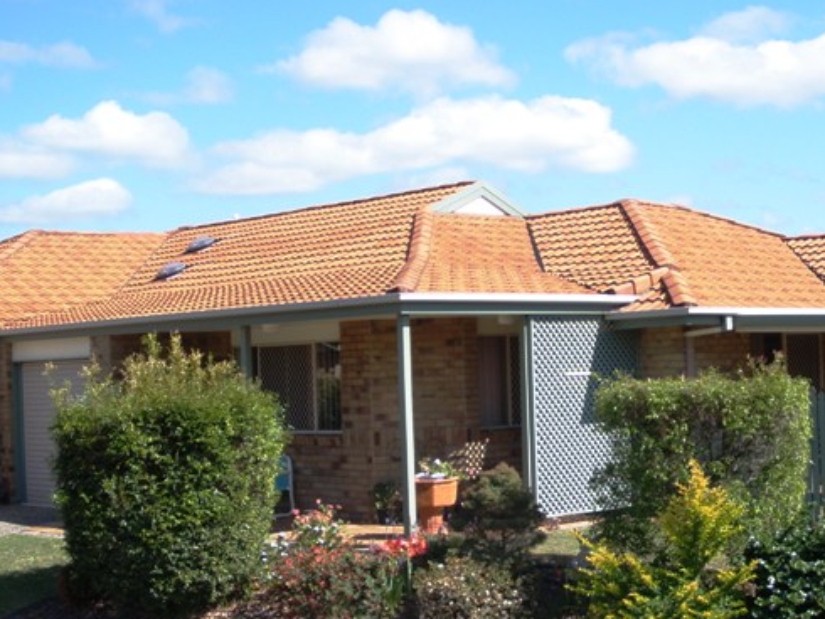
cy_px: 355
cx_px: 468
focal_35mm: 62
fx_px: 1478
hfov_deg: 31.1
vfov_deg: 23.6
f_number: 4.5
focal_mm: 6.7
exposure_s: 1/200
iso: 50
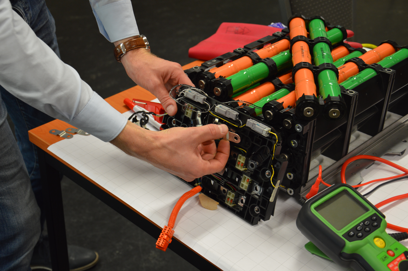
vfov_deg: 25.7
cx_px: 204
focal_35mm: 52
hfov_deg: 37.9
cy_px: 136
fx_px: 594
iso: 400
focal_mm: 35
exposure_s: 1/40
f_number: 4.5
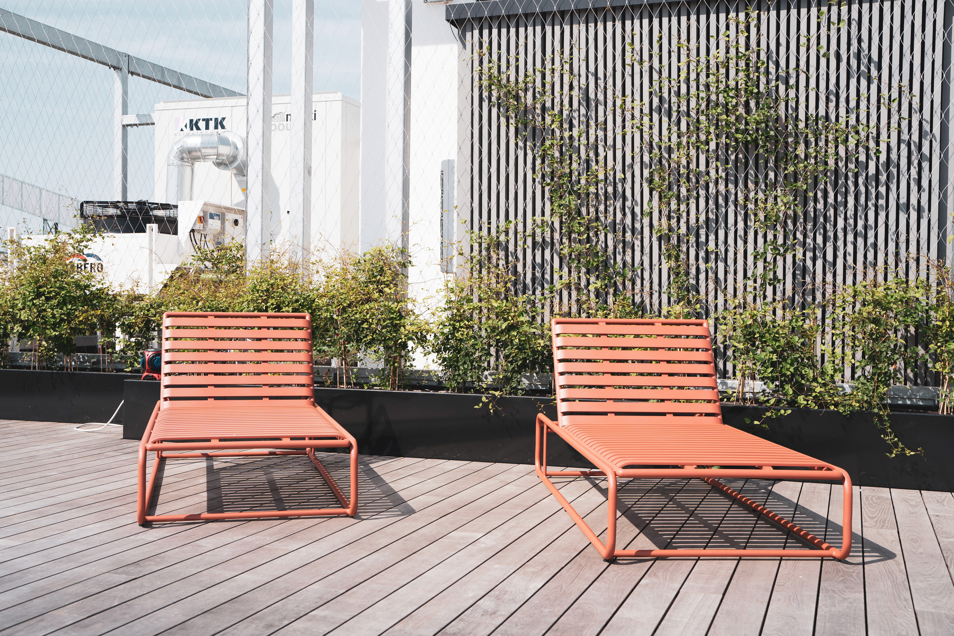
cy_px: 318
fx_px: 1086
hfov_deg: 47.4
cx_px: 477
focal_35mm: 41
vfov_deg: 32.6
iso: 100
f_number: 5
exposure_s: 1/500
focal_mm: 41
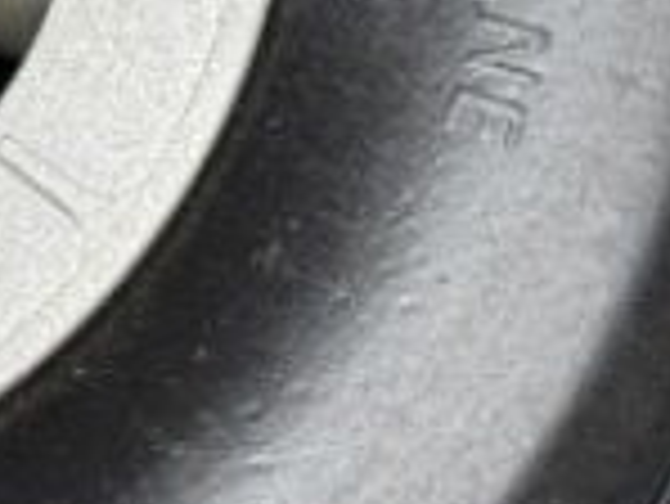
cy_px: -83
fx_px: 5308
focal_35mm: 274
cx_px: -567
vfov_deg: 5.4
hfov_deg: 7.0
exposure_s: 1/121
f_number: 1.78
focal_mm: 6.76
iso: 50
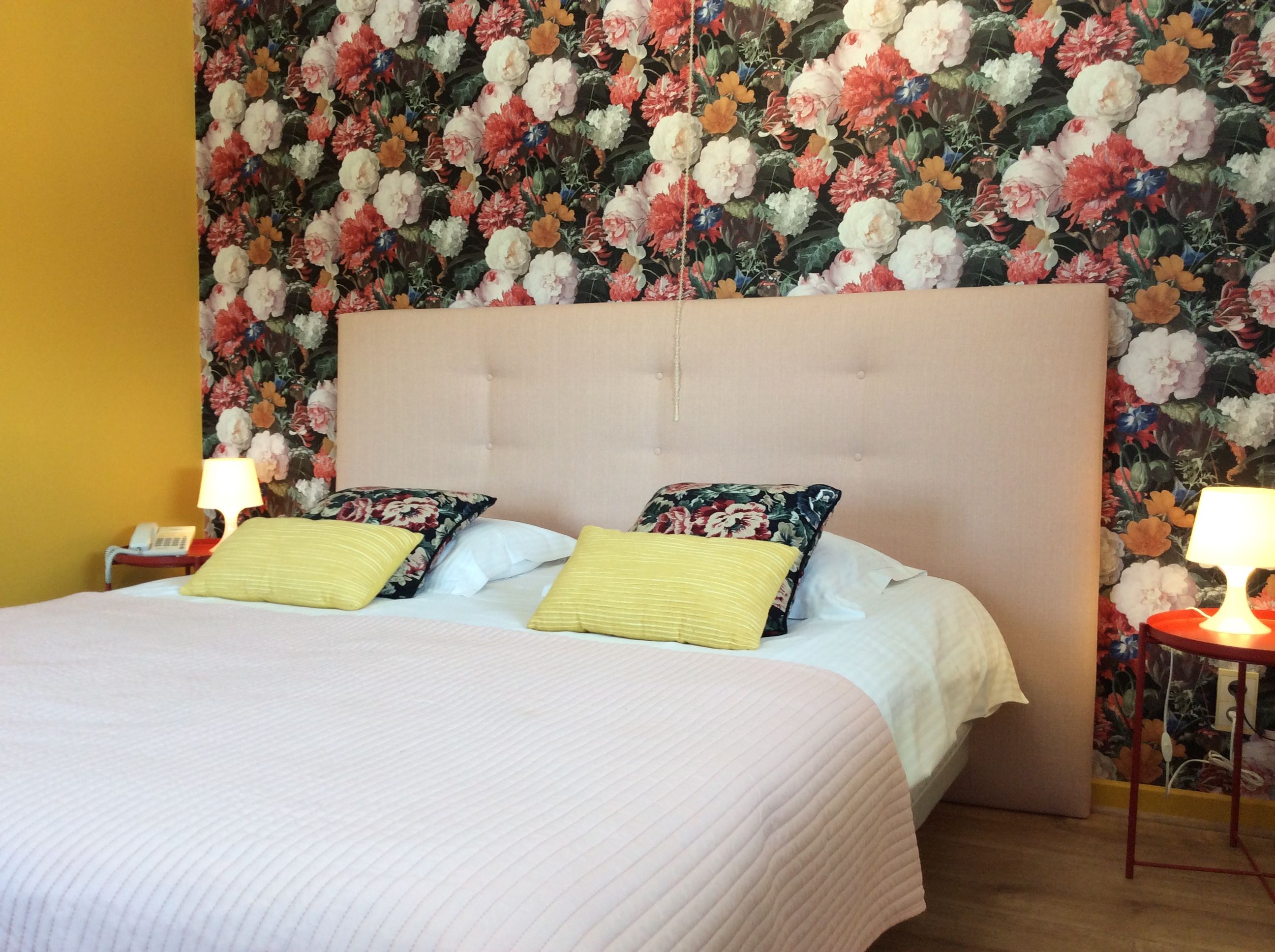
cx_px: 638
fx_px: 1177
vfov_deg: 44.1
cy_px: 476
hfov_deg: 56.9
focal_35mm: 32
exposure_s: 1/50
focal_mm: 3.3
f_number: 2.4
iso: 40
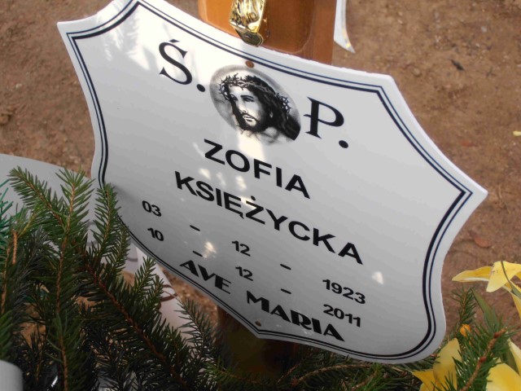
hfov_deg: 28.2
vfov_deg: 21.3
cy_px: 196
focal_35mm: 69
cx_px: 260
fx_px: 1039
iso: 80
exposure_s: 1/125
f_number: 4.8
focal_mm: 12.29
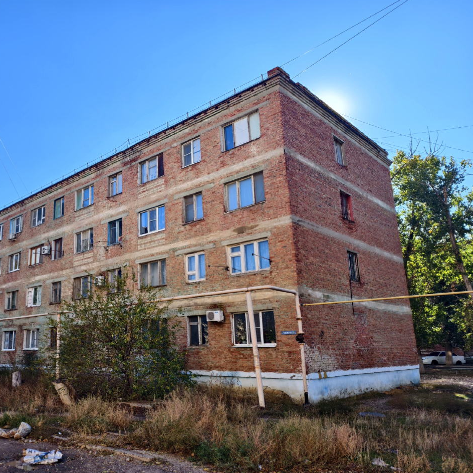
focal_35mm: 28
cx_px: 150
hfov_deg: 55.9
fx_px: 433
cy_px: 241
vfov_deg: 57.3
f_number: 1.57
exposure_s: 1/1695
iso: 72
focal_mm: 6.54
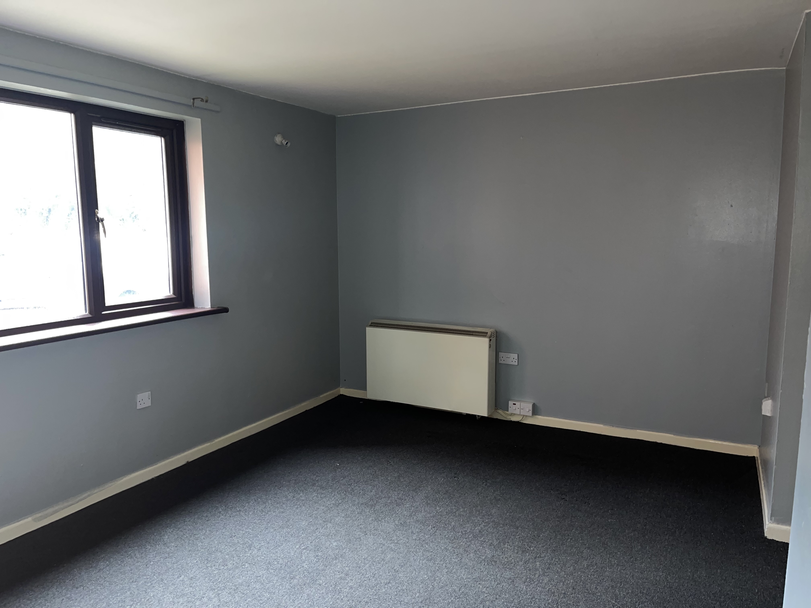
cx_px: 406
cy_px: 304
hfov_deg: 69.4
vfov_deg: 54.9
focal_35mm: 25
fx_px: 586
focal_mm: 5.1
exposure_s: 1/4
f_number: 1.6
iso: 125
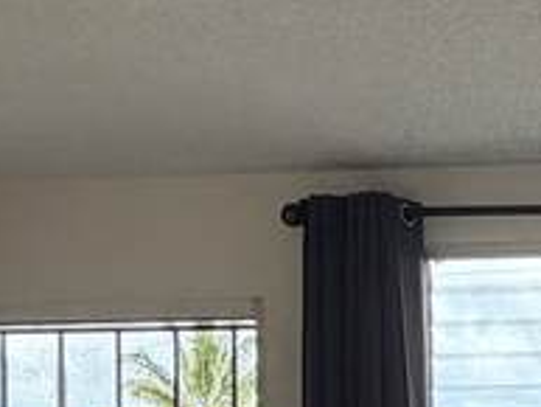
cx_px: 740
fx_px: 1454
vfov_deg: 15.3
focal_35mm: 93
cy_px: 488
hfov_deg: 19.2
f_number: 2.2
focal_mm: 2.22
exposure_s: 1/120
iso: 64
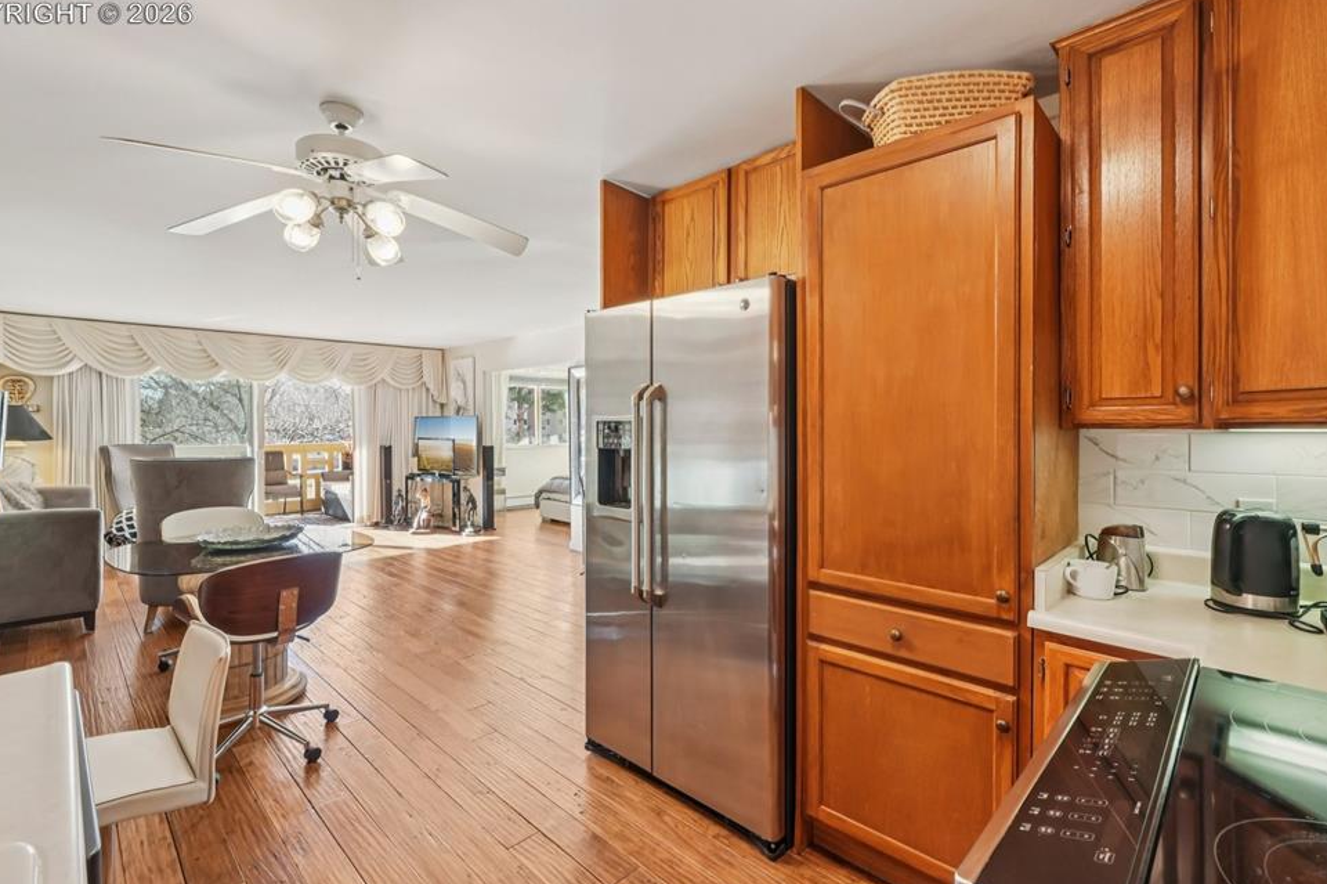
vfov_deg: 73.6
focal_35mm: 16
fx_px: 589
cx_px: 629
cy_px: 419
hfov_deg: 96.7
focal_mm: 10
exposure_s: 1/20
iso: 800
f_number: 8
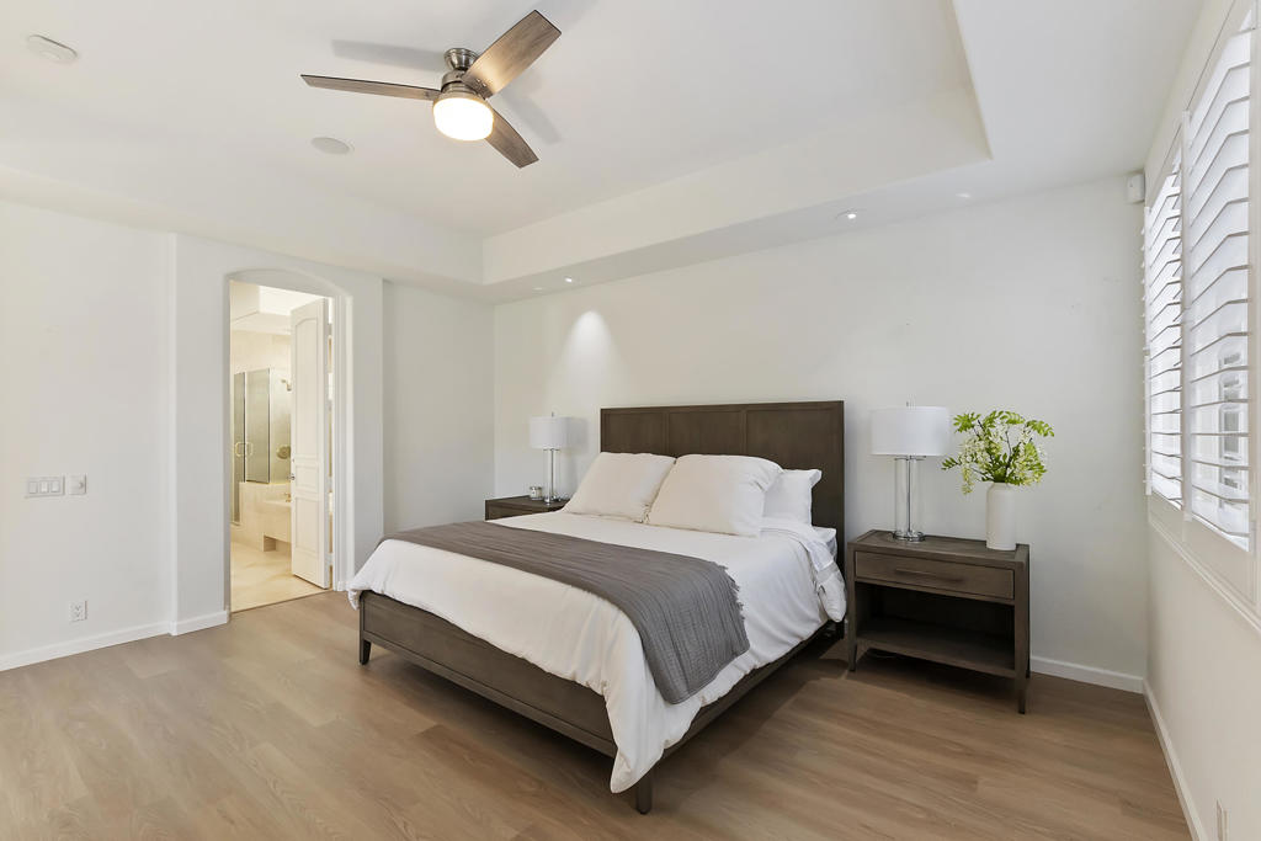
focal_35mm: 15
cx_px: 630
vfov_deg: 77.3
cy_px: 420
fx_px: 525
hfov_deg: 100.4
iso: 400
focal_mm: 10
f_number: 8
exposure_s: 1/30
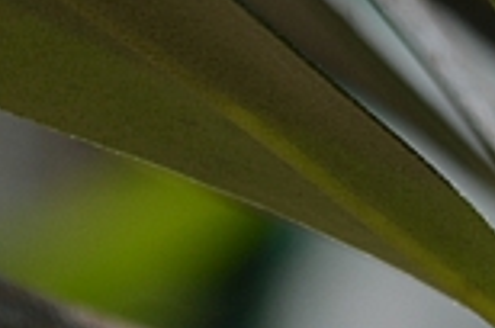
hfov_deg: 3.7
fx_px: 7524
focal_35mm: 548
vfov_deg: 2.5
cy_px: -585
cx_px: 1598
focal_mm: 55
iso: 100
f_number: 8
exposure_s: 1/60
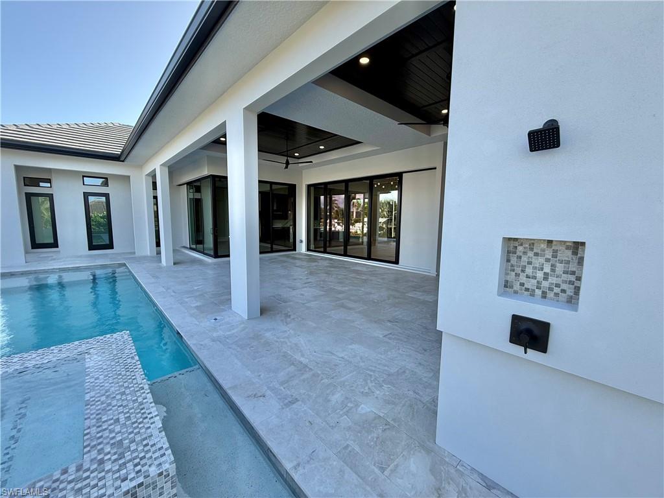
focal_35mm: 14
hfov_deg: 102.1
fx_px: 269
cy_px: 249
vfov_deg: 85.7
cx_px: 332
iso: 50
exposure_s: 1/359
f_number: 2.2
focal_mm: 2.22
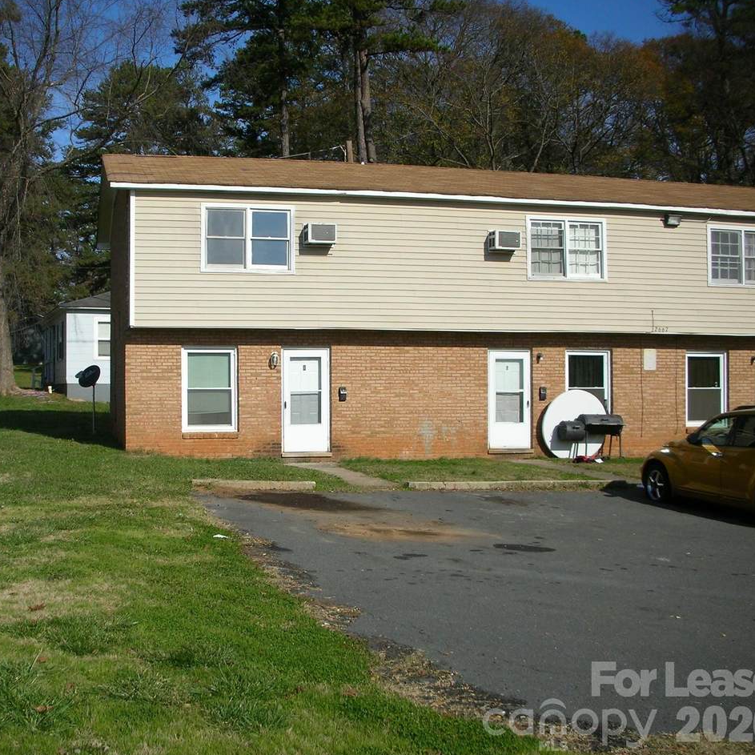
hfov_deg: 39.7
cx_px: 271
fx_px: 1036
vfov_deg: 40.0
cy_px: 375
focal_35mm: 42
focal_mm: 5.8
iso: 50
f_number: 8.5
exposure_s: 1/205
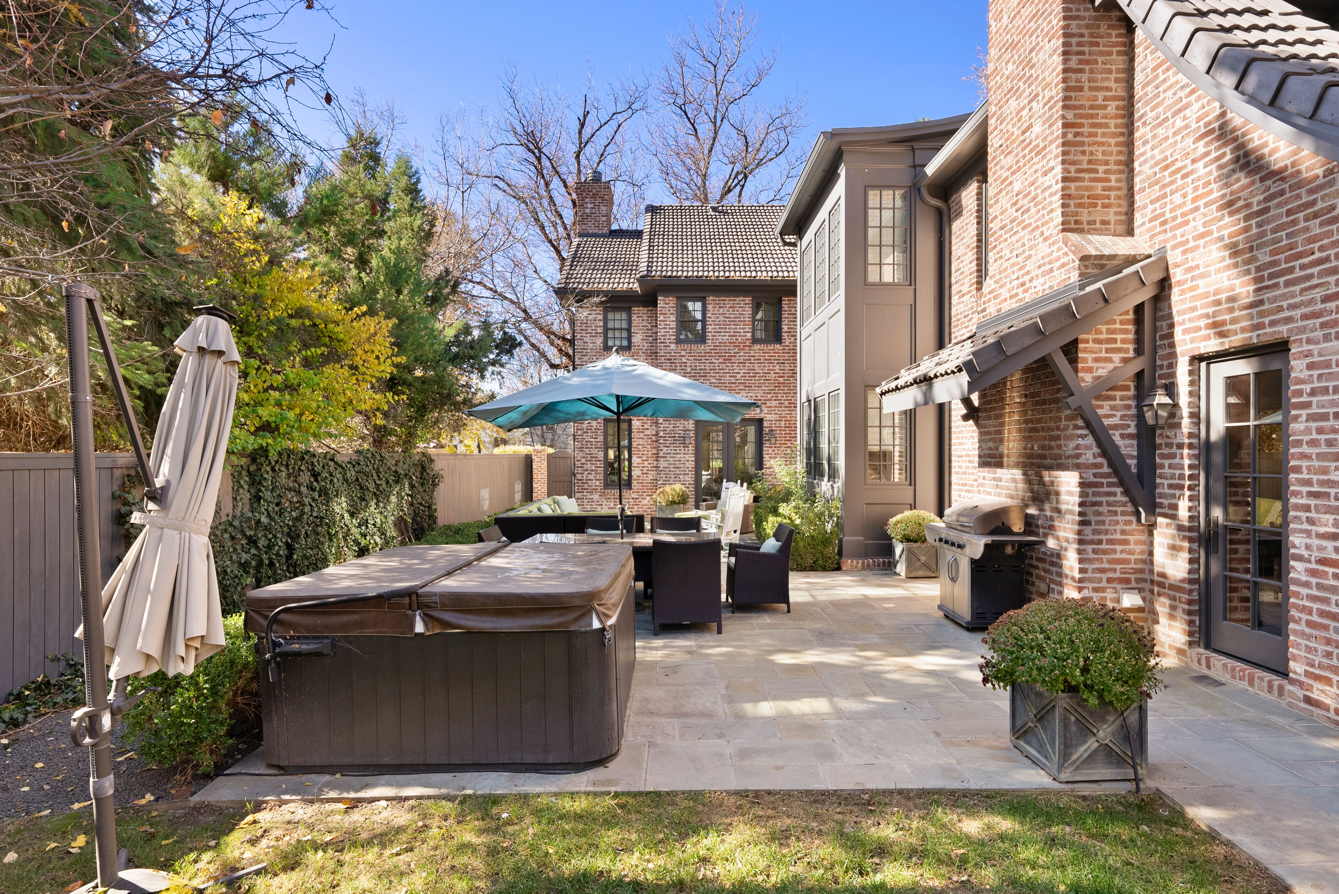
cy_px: 447
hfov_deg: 90.0
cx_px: 670
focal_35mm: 18
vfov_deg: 67.5
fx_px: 670
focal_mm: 18
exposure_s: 1/50
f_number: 9
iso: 320
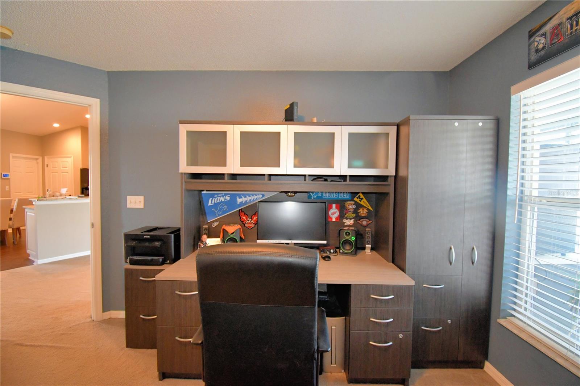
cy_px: 193
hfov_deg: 100.4
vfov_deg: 77.3
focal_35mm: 15
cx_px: 290
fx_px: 242
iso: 2000
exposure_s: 1/30
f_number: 4.5
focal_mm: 10
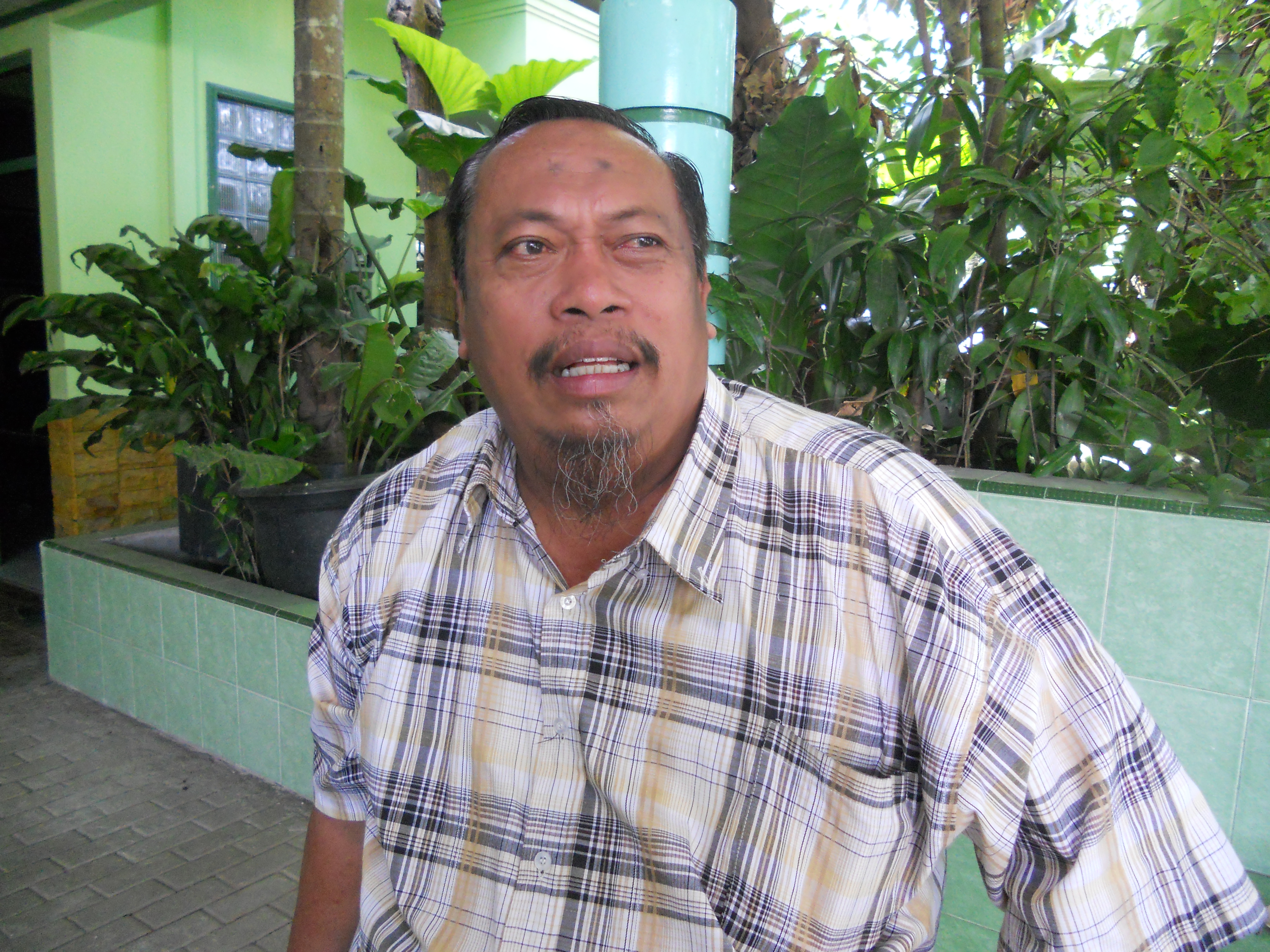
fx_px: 991
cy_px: 476
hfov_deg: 65.3
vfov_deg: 51.4
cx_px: 635
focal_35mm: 27
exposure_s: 1/50
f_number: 3.2
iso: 400
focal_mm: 4.9
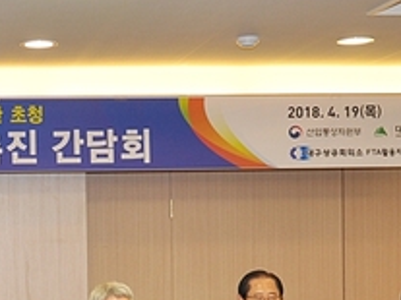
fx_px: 1135
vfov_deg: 14.8
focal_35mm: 98
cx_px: 14
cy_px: 299
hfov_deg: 19.5
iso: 400
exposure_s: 1/80
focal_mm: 22
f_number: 4.5
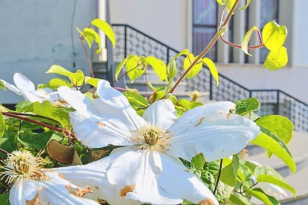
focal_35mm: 44
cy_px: 102
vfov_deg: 30.8
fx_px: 372
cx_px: 154
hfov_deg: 45.0
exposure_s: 1/80
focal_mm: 29
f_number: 10
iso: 100
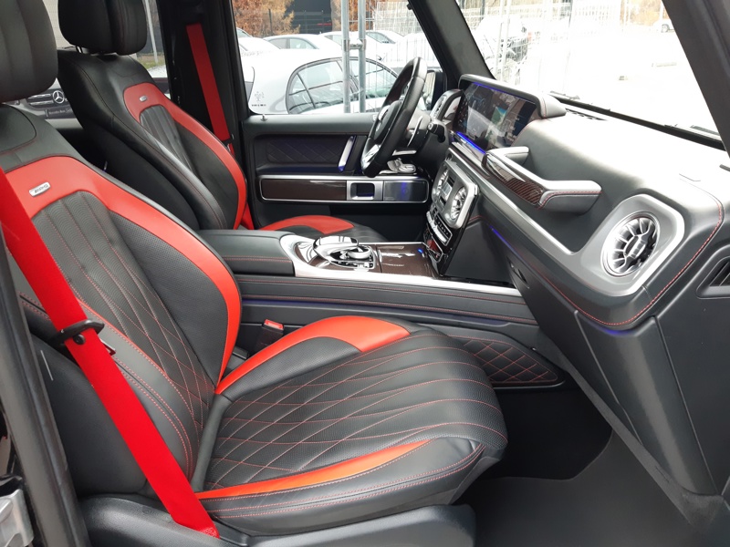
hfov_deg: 67.3
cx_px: 365
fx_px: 548
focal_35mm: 26
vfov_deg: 53.1
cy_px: 274
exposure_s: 1/50
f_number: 1.7
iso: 160
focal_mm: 3.92
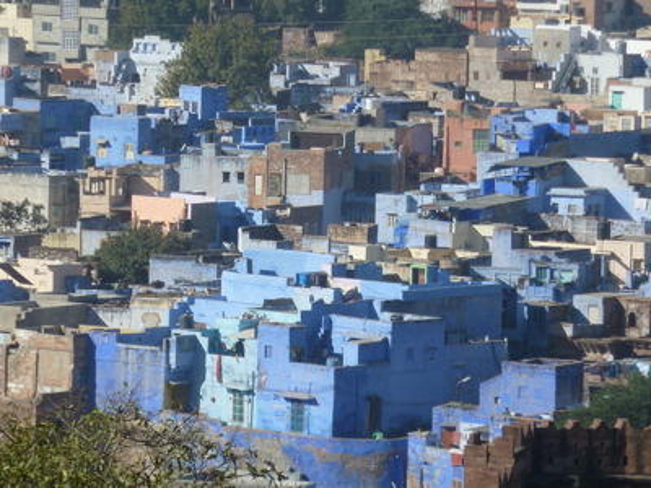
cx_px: 326
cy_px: 244
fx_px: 7504
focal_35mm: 399
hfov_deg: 5.0
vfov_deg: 3.7
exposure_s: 1/400
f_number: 5.6
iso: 80
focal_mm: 49.2
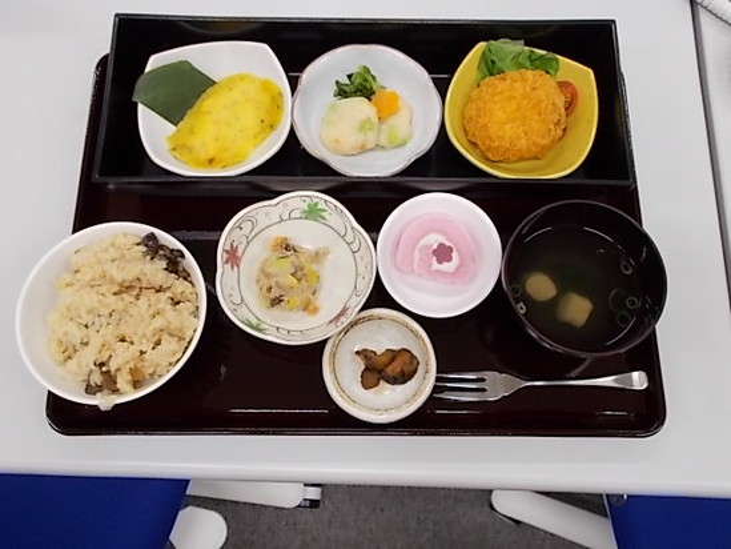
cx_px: 366
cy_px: 274
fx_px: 718
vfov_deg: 41.8
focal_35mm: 34
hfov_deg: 53.9
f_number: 3.6
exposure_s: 1/25
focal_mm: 6
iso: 125
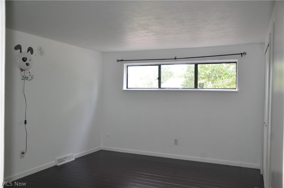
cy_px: 94
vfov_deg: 41.5
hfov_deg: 59.6
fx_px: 248
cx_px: 142
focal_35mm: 32
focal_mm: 21
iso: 400
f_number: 3.8
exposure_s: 1/100
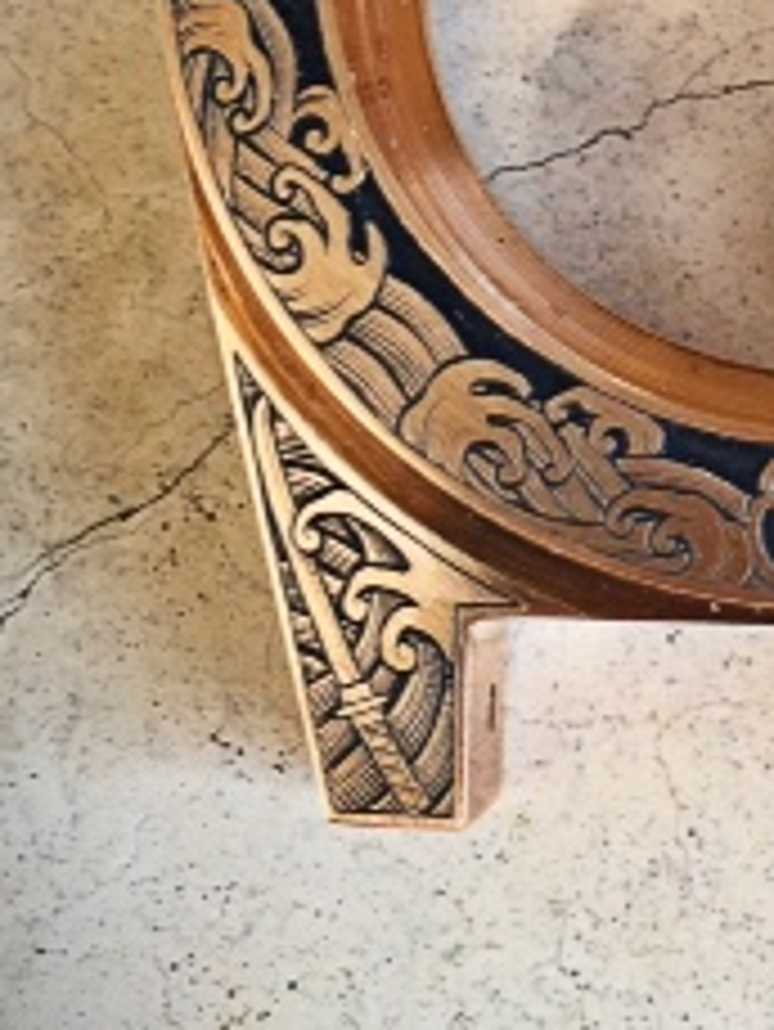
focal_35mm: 81
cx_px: 832
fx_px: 2413
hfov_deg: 17.6
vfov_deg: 23.3
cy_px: 49
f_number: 2.2
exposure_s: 1/353
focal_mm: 4.15
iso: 32
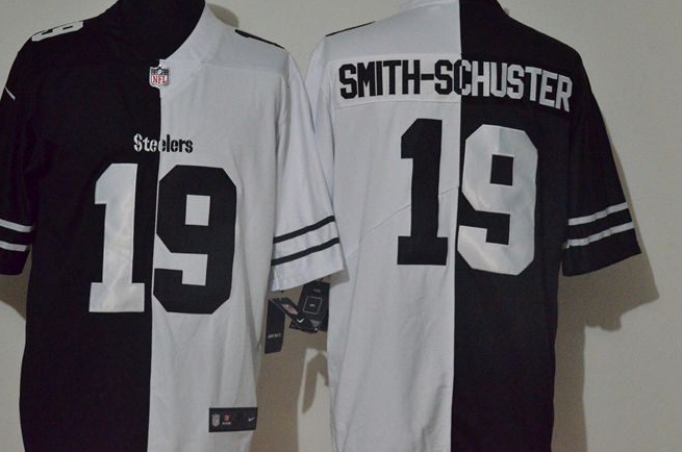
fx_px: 1664
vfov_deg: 15.5
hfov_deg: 23.2
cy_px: 203
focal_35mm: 88
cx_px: 307
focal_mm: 48
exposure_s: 1/50
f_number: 4.5
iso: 4000
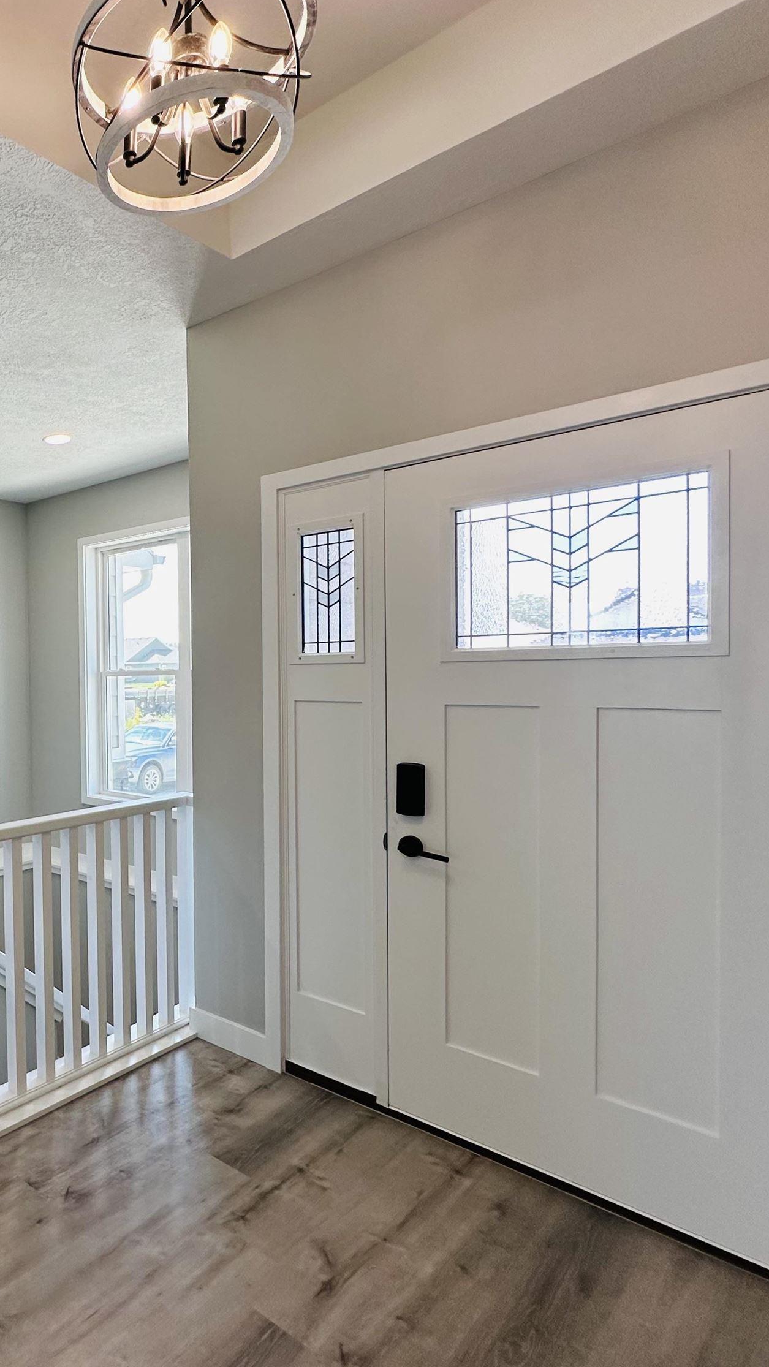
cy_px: 691
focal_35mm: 21
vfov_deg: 83.8
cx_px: -49
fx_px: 761
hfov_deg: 43.4
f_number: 2.2
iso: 100
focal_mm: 2.22
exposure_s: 1/120
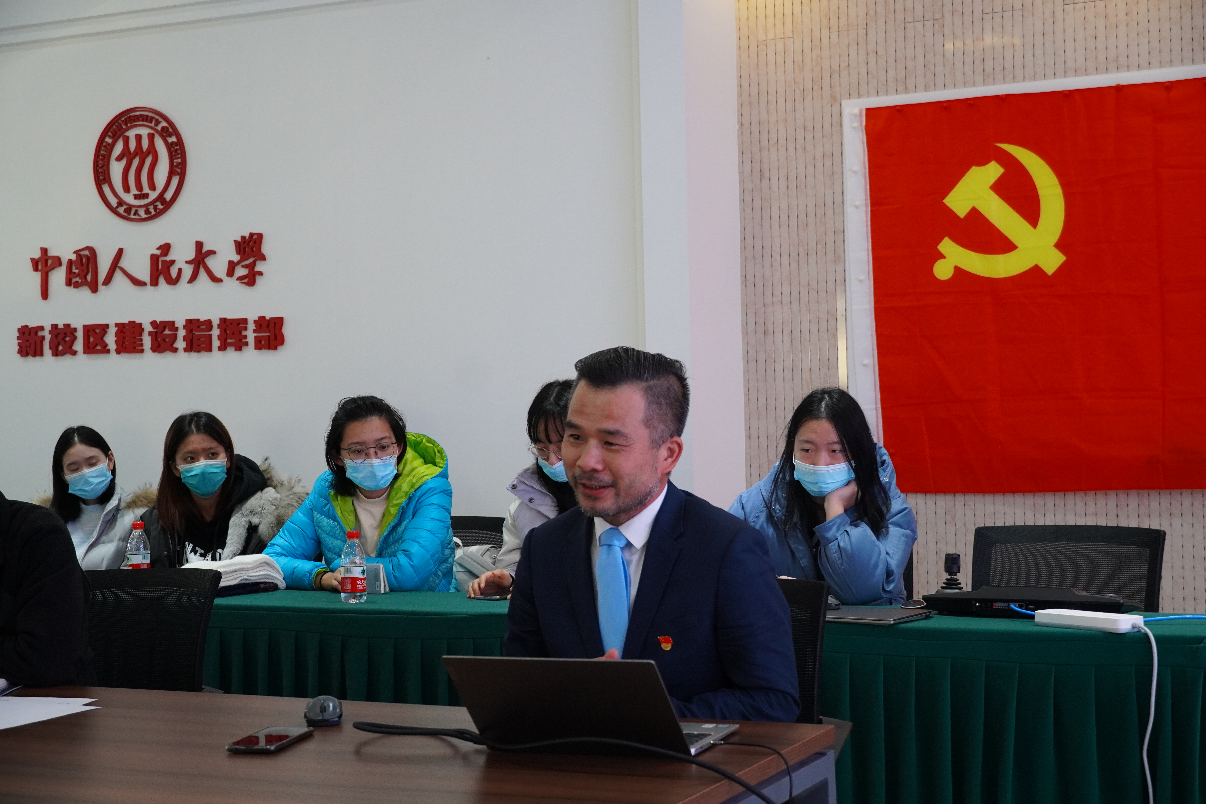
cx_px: 603
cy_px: 402
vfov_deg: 23.8
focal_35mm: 57
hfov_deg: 35.1
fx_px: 1909
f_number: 4.5
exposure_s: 1/160
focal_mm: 38
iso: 1250
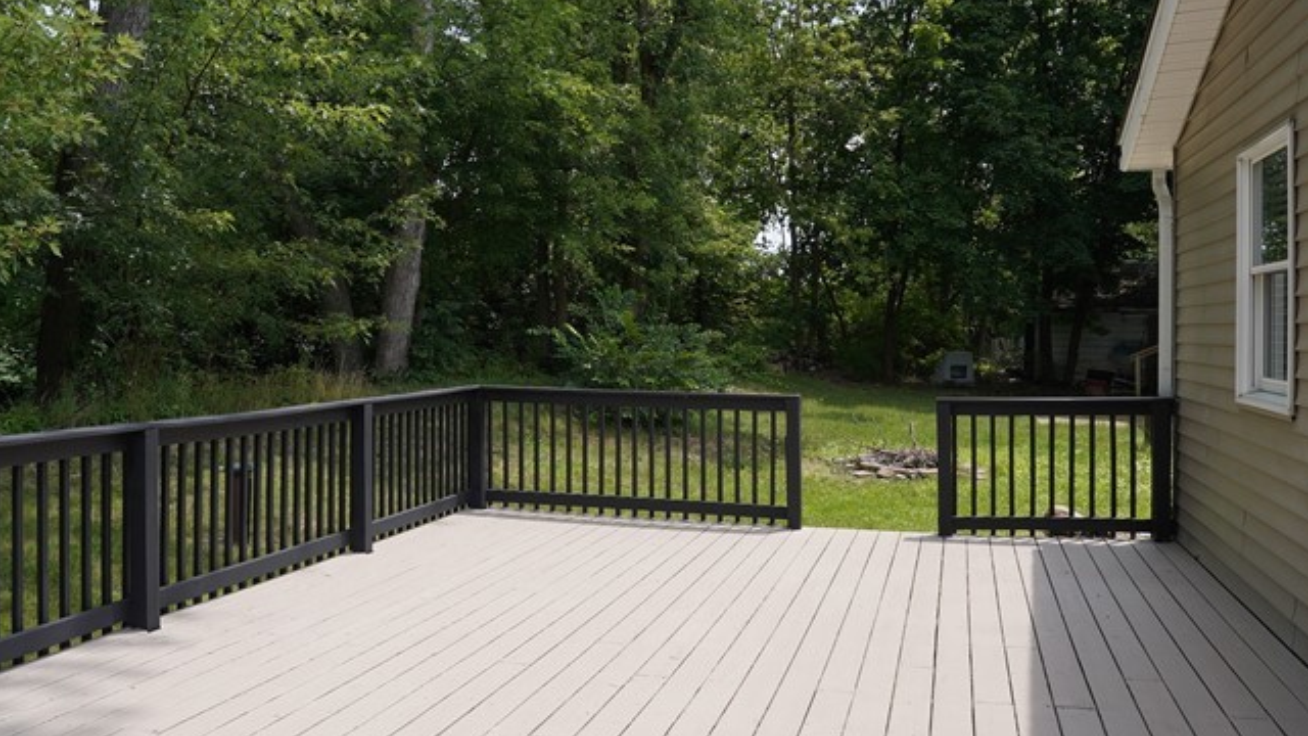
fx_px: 1110
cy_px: 301
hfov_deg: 61.0
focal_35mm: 32
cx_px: 616
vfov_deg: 36.6
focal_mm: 18
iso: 200
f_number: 8
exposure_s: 1/250
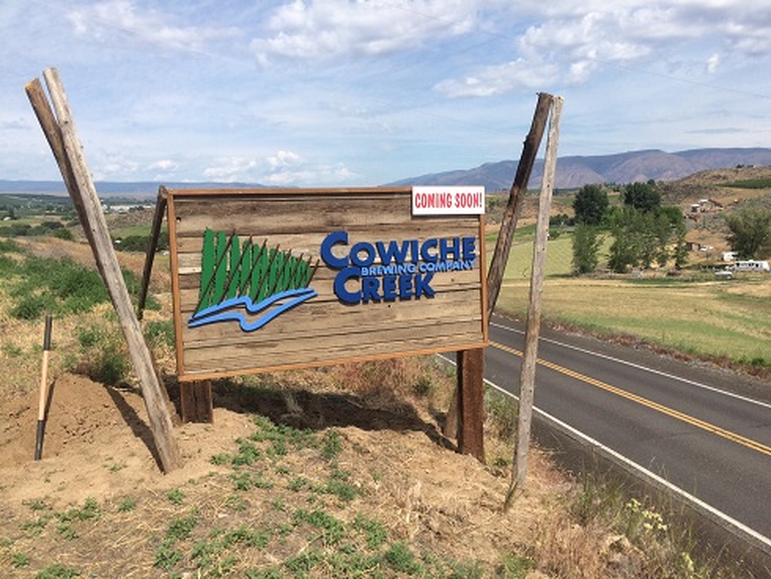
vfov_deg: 48.3
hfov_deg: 61.6
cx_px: 386
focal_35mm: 29
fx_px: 646
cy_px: 290
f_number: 2.2
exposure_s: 1/2740
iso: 32
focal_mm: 4.15
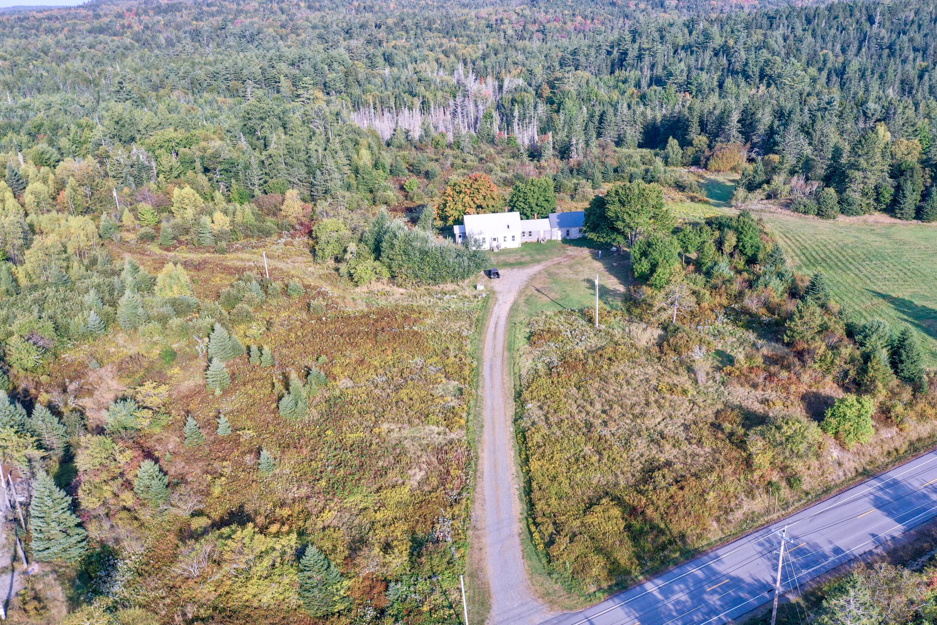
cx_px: 538
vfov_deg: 39.8
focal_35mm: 33
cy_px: 366
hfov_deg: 57.0
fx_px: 859
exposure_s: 1/320
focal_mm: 10.26
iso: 100
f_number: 5.6
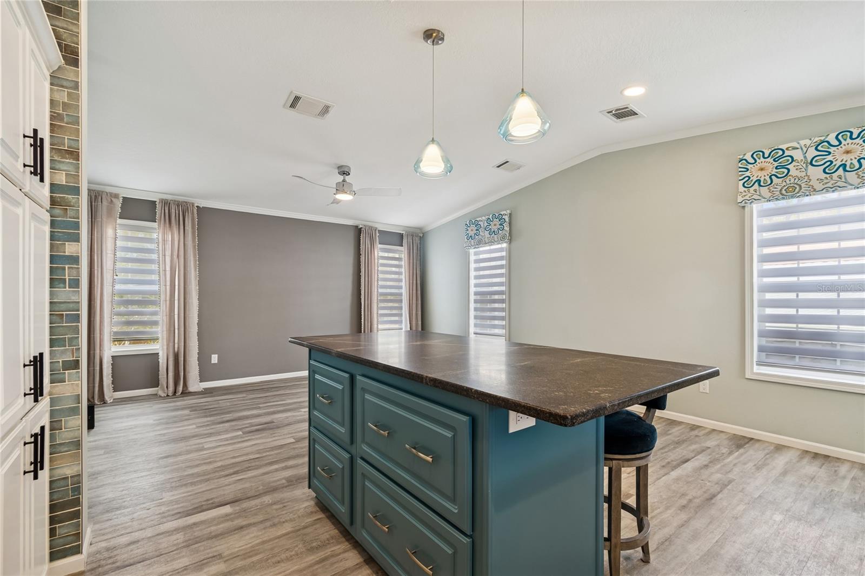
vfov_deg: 77.3
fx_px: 360
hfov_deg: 100.4
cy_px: 288
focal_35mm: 15
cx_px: 432
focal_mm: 10
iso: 100
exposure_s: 1/50
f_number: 7.1
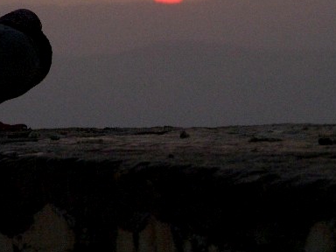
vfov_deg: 4.3
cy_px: 29
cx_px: 67
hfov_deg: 5.7
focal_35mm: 349
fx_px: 3388
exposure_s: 1/180
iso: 1600
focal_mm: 116
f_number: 19
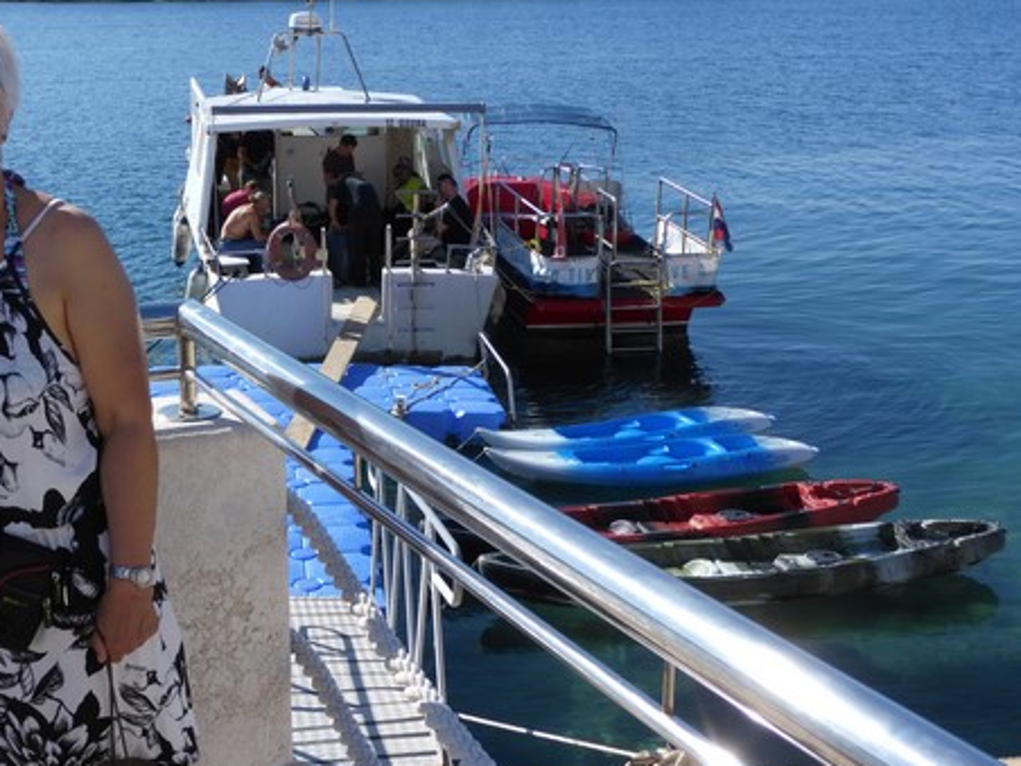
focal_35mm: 51
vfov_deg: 28.6
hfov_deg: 37.0
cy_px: 362
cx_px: 330
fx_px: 1504
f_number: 3.9
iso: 80
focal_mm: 6.4
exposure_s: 1/640
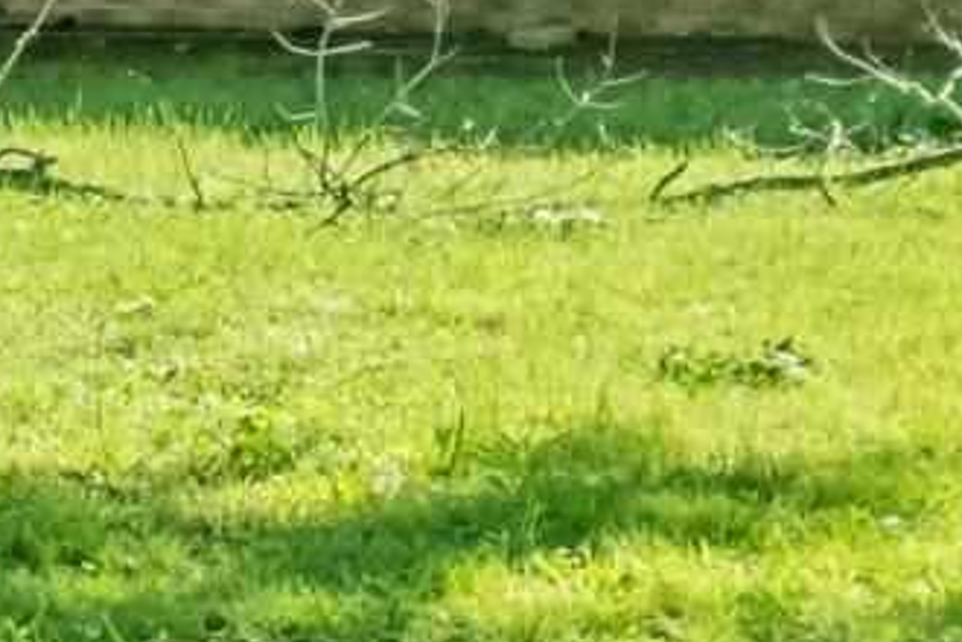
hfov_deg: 10.3
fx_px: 4649
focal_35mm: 174
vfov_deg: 7.8
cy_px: -150
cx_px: -1288
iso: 640
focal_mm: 15.1
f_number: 7.1
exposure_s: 1/200
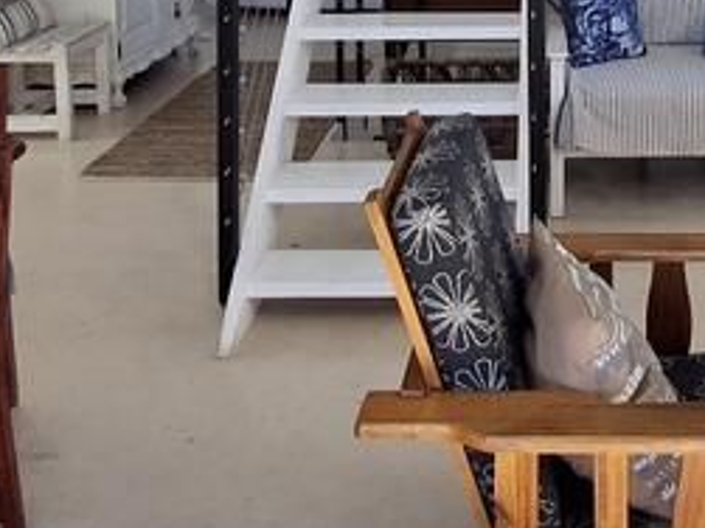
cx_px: 553
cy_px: -121
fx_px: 1038
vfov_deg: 25.4
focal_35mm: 51
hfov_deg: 36.4
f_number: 2.2
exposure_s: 1/120
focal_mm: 1.64
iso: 40
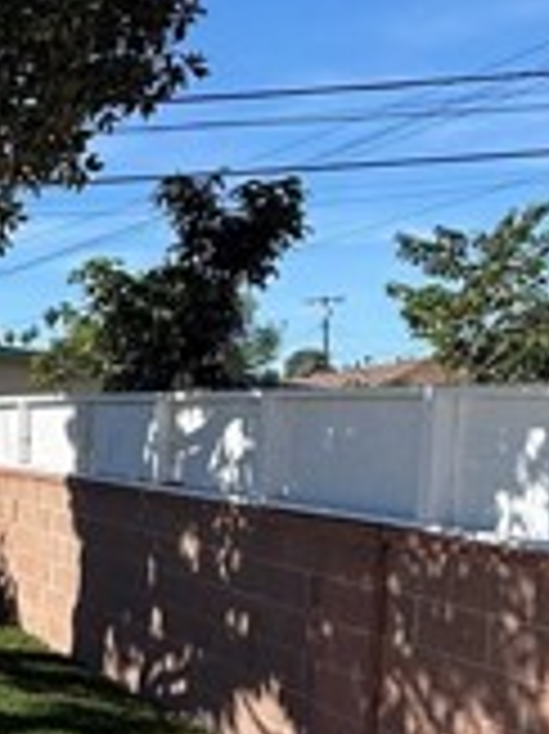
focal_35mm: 55
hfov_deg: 20.7
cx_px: -369
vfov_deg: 34.9
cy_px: 428
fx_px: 1165
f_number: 2.2
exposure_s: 1/1399
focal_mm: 2.22
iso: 50
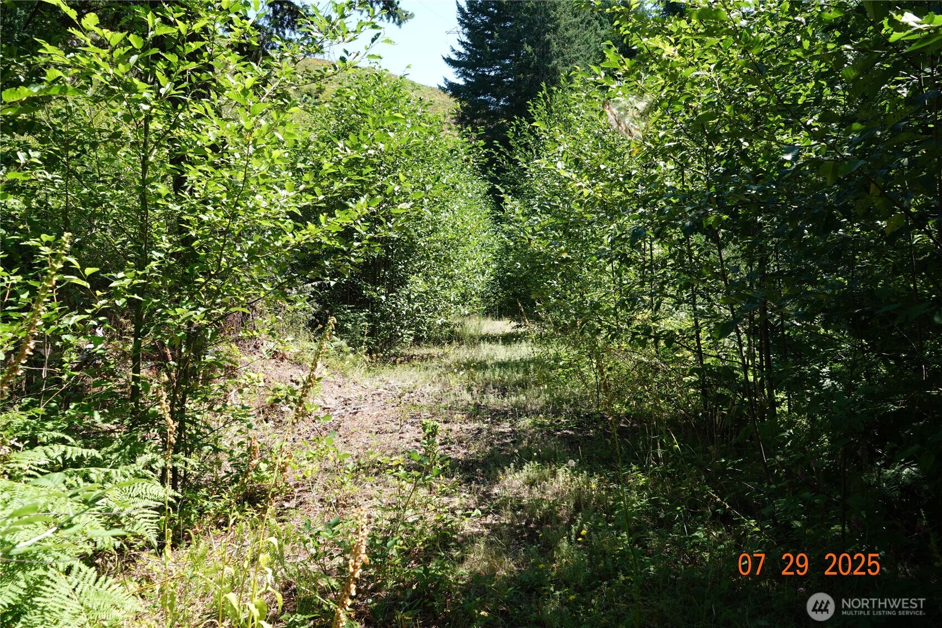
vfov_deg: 45.0
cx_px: 471
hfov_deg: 63.7
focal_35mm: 29
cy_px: 314
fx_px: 759
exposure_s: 1/250
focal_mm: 10.8
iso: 100
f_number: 3.5
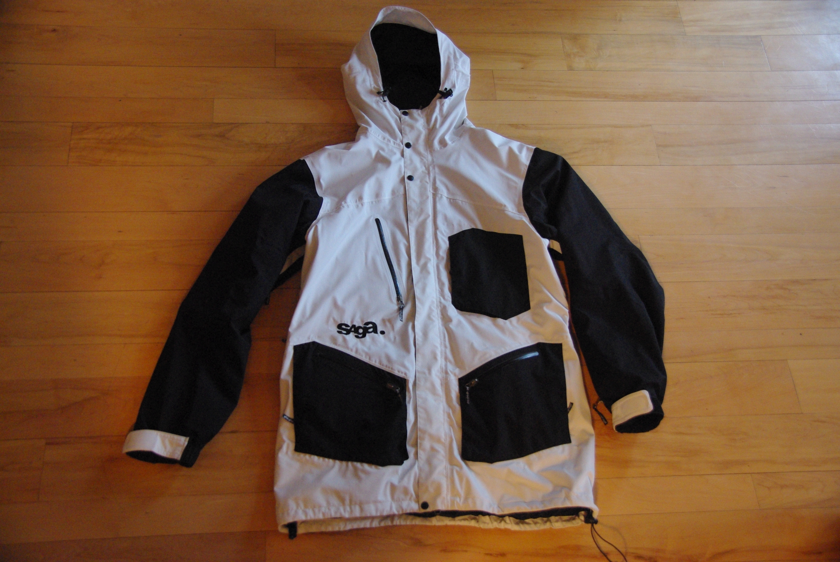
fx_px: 934
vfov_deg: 33.5
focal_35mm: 40
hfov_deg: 48.4
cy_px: 281
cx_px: 420
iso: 1600
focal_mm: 26.88
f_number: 4
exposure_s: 1/45
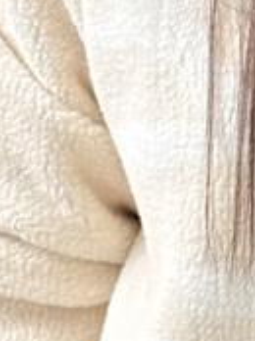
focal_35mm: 368
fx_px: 3623
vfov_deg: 5.4
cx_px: 463
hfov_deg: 4.0
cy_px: 234
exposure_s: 1/458
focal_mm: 6.76
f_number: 1.78
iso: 80
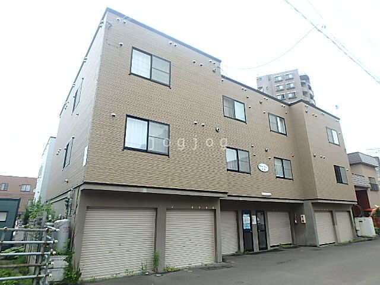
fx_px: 231
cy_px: 142
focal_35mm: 21
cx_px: 190
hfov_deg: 79.0
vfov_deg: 63.4
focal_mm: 3.7
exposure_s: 1/640
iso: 125
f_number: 3.5
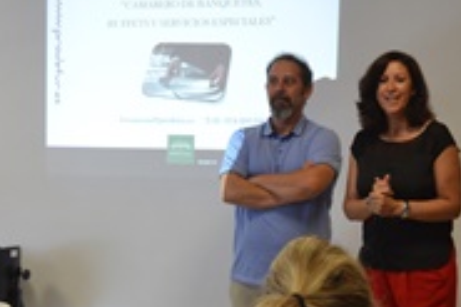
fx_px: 1215
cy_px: 265
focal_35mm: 95
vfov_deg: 14.3
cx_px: 252
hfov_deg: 21.5
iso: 450
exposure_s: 1/60
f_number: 4
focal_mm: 26
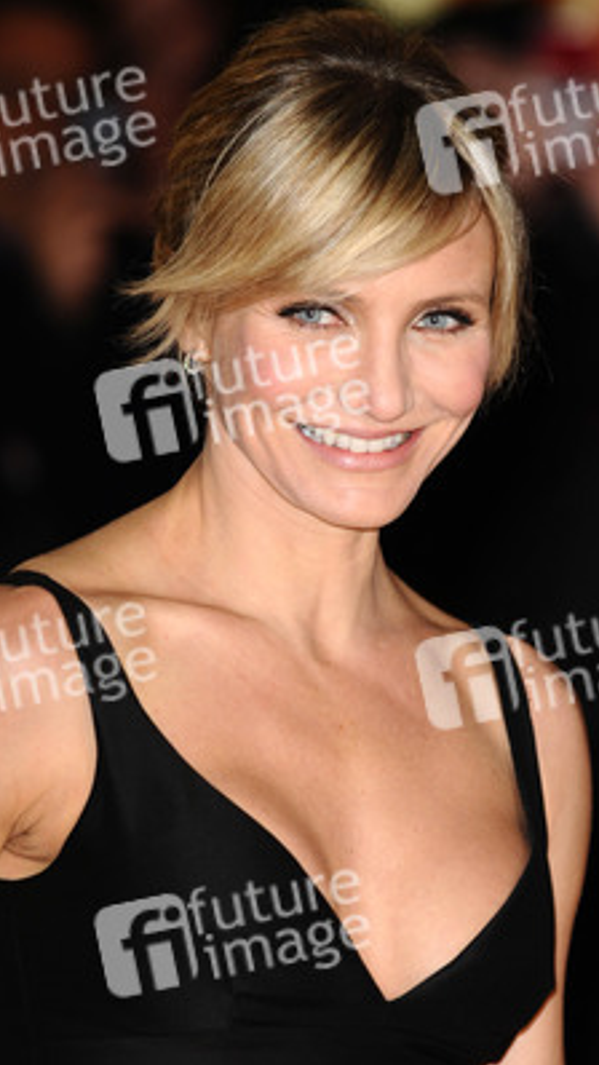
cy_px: 532
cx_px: 312
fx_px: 8919
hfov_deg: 3.8
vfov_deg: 6.8
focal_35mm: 316
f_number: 4.5
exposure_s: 1/200
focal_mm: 200
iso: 320
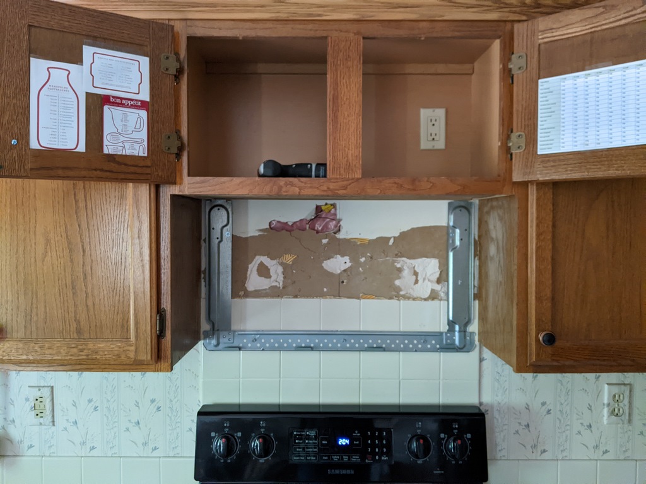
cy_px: 242
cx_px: 323
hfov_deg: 65.3
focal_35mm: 27
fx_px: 504
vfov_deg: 51.4
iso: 532
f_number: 1.8
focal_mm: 4.44
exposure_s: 1/30.8
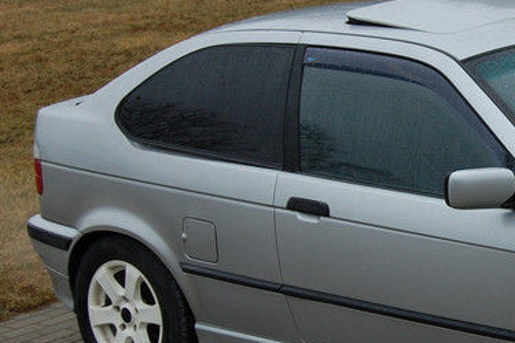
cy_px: 179
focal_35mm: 117
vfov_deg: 11.7
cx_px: 606
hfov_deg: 16.8
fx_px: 1677
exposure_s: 1/125
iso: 360
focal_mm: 31
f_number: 5.6
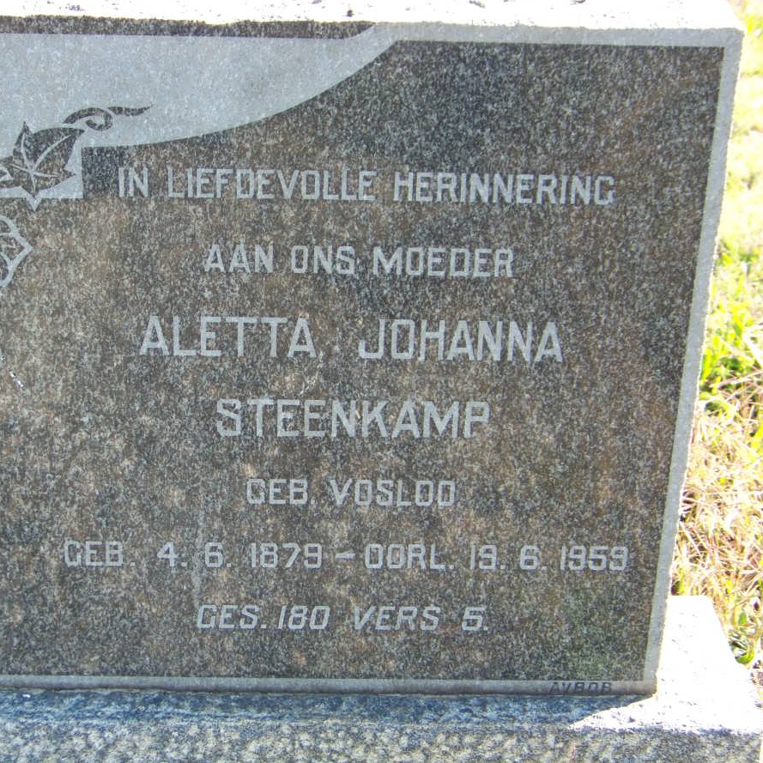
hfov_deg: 23.3
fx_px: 1845
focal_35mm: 74
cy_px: 378
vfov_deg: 23.4
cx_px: 274
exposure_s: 1/100
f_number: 3.2
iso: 64
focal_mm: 10.5
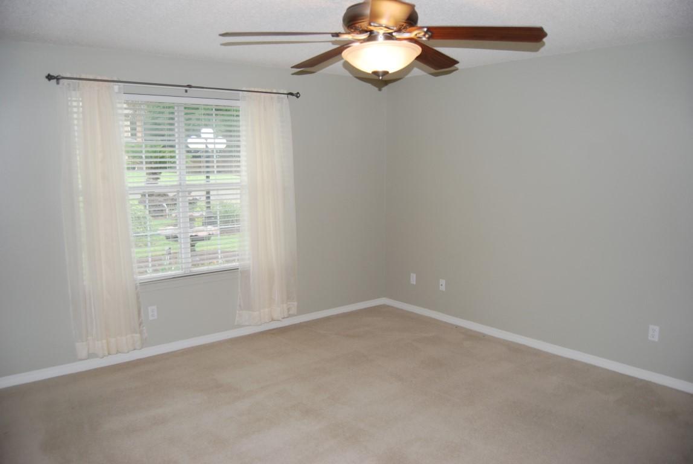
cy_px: 232
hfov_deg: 67.3
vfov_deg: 48.1
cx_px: 346
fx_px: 520
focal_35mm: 27
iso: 200
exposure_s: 1/60
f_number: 3.5
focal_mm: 18
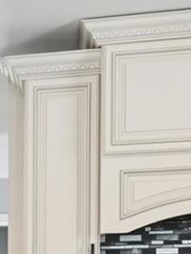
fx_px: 902
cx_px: -203
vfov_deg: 15.1
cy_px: 354
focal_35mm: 123
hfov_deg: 10.9
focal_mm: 16.5
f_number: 16
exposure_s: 1/50
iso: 640
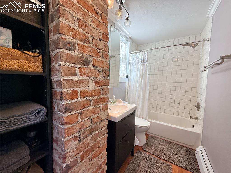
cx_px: 116
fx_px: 93
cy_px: 86
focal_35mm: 14
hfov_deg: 102.1
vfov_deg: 85.6
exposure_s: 1/120
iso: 64
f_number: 2.2
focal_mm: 2.22
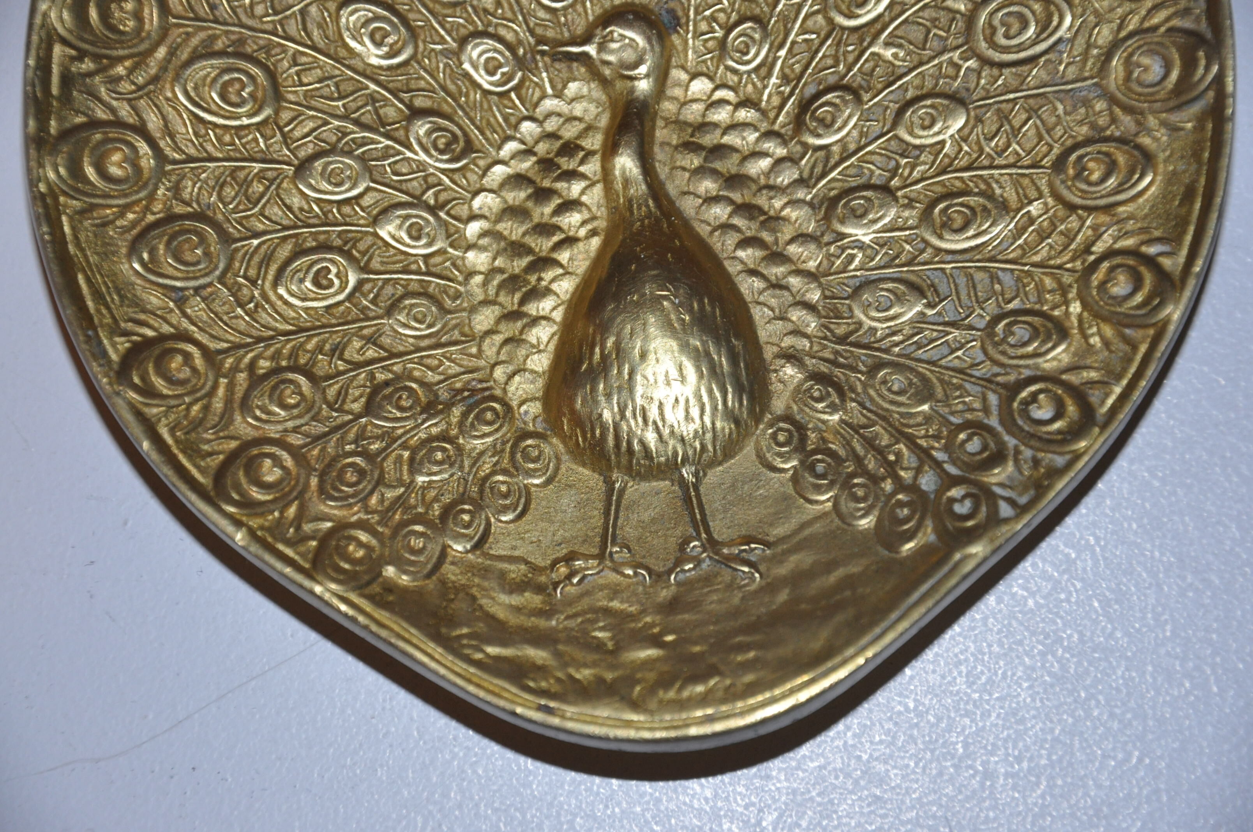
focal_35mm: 138
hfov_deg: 14.9
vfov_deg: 9.9
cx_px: 626
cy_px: 416
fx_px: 4797
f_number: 5.6
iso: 800
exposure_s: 1/60
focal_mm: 92
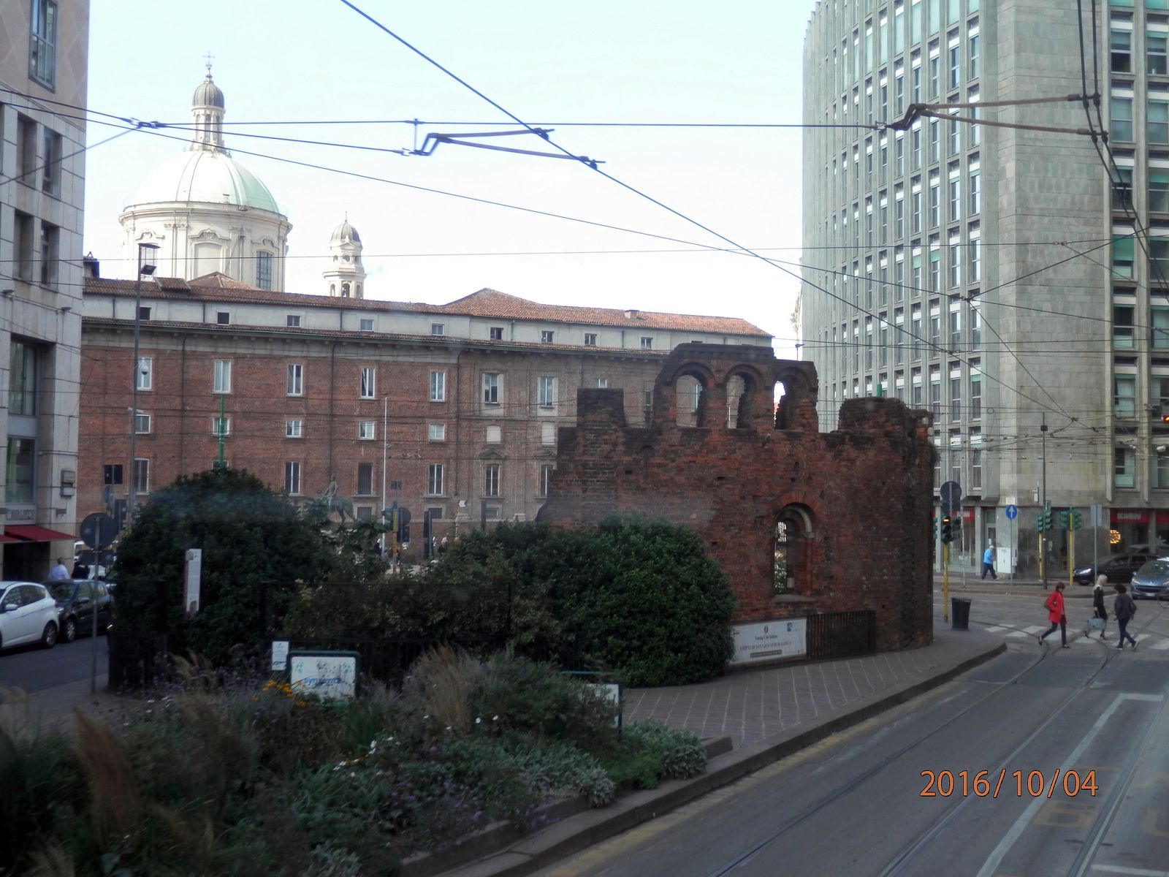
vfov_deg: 32.2
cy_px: 438
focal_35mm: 45
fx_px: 1520
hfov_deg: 42.1
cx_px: 584
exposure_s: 1/160
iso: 80
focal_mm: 8
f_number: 3.8
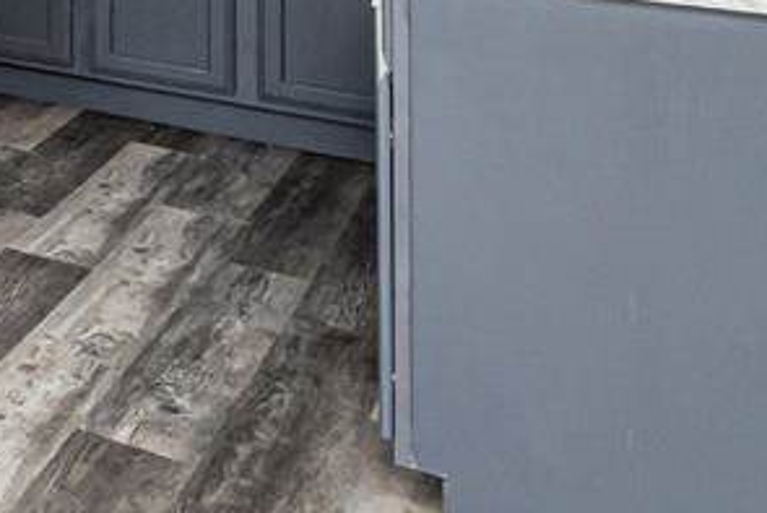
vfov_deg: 17.7
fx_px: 1385
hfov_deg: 19.0
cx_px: -764
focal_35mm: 65
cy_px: -355
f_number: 10
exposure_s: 1/60
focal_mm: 10
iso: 640
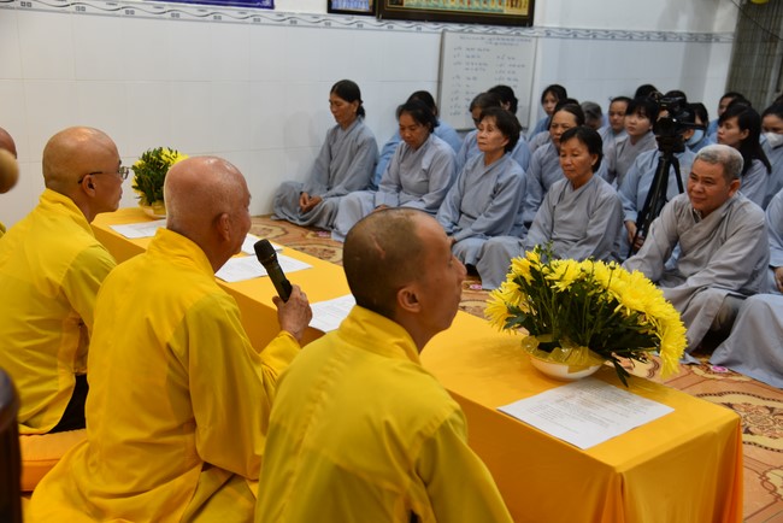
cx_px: 392
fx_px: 870
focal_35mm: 40
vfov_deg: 33.4
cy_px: 262
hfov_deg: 48.4
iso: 400
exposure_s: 1/60
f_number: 4
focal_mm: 40
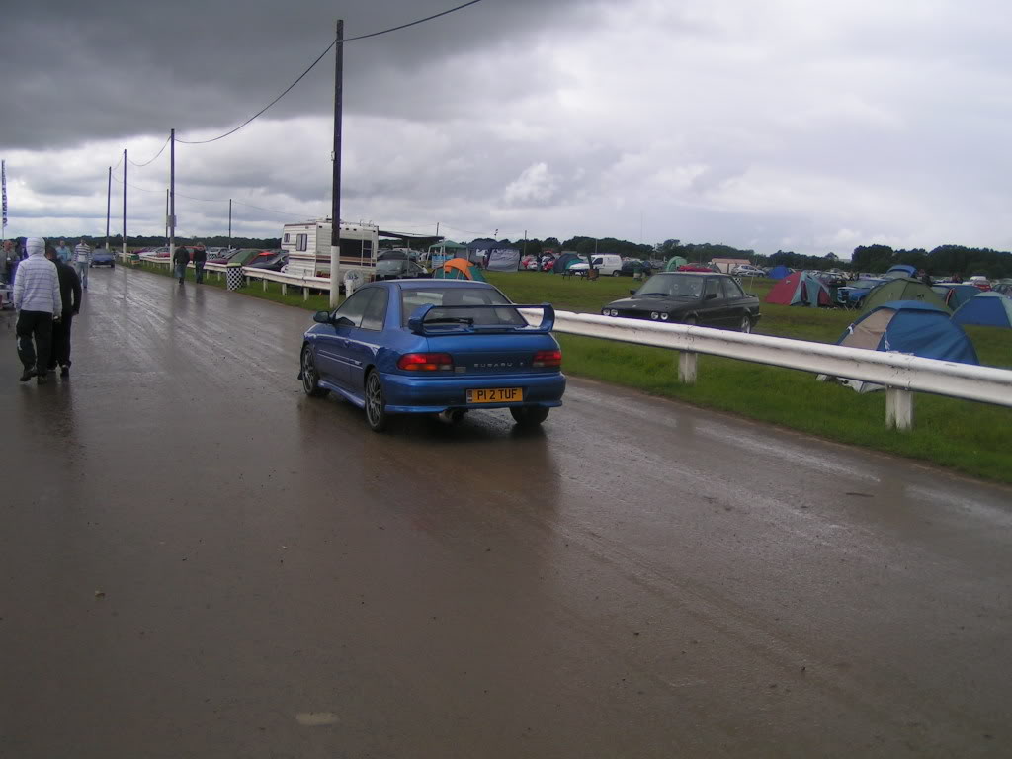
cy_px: 380
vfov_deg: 37.7
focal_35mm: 38
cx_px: 506
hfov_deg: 49.0
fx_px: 1111
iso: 50
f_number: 2.8
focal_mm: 5.8
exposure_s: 1/800
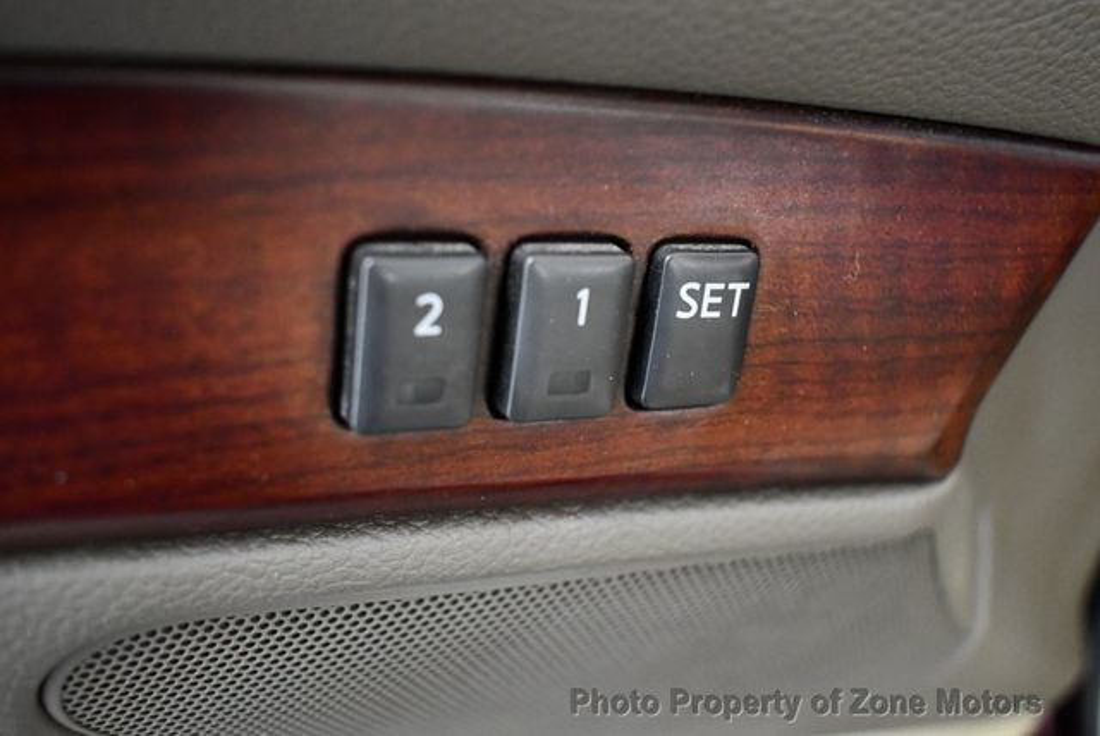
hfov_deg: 53.1
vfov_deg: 36.9
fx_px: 1101
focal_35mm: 36
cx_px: 550
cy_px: 368
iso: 3200
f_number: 3.5
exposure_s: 1/80
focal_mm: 18
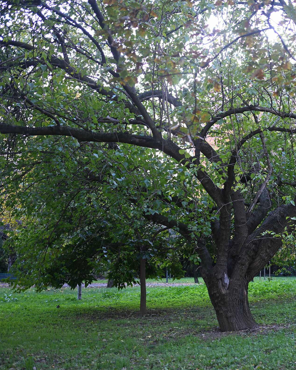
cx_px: 254
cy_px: 187
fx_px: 624
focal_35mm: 57
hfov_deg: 26.0
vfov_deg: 33.0
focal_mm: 40
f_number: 2.5
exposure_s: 1/80
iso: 100
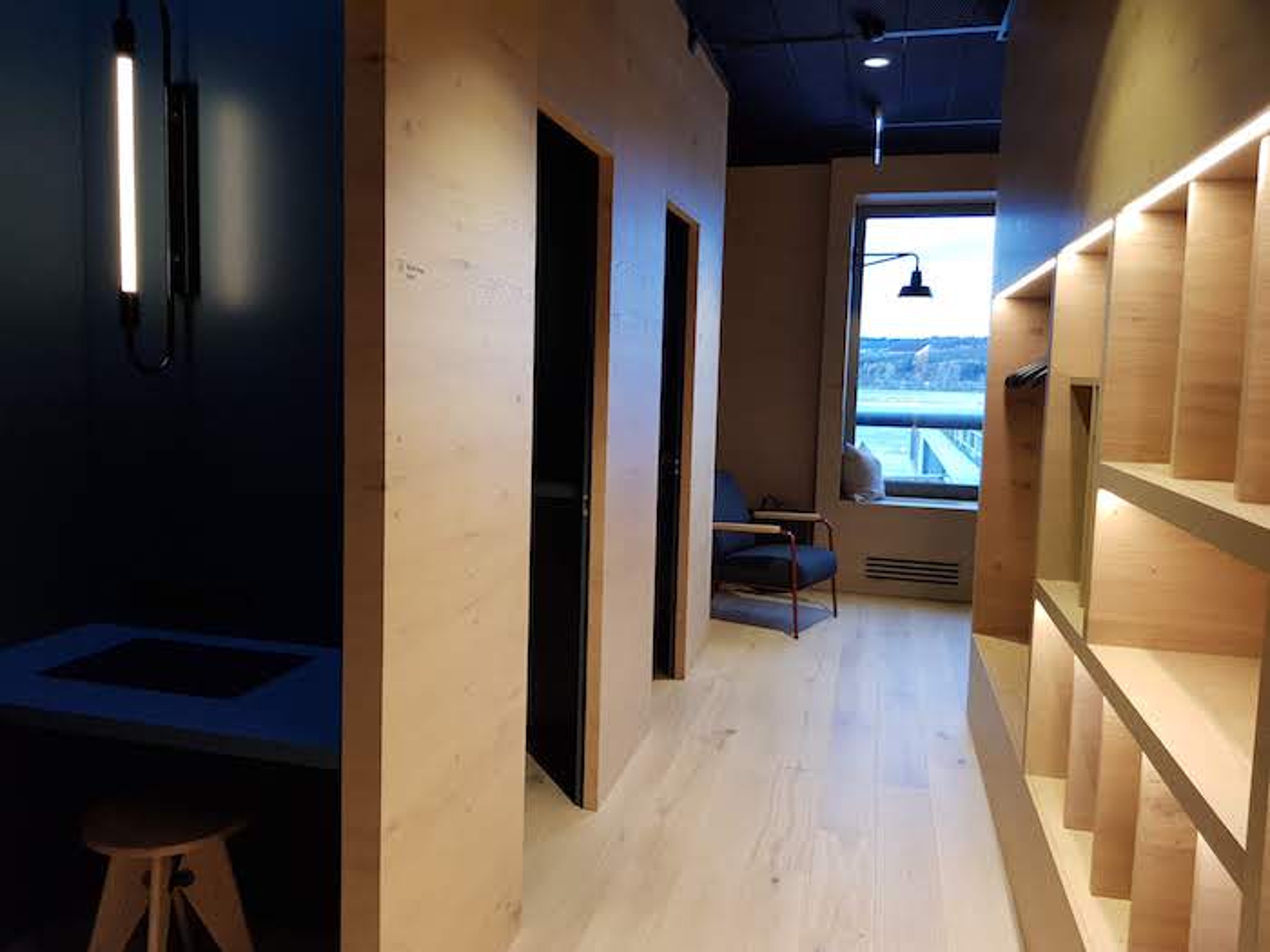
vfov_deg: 53.1
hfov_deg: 67.3
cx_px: 635
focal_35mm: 26
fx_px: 954
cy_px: 476
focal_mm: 4.2
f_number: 1.7
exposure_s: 1/50
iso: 64
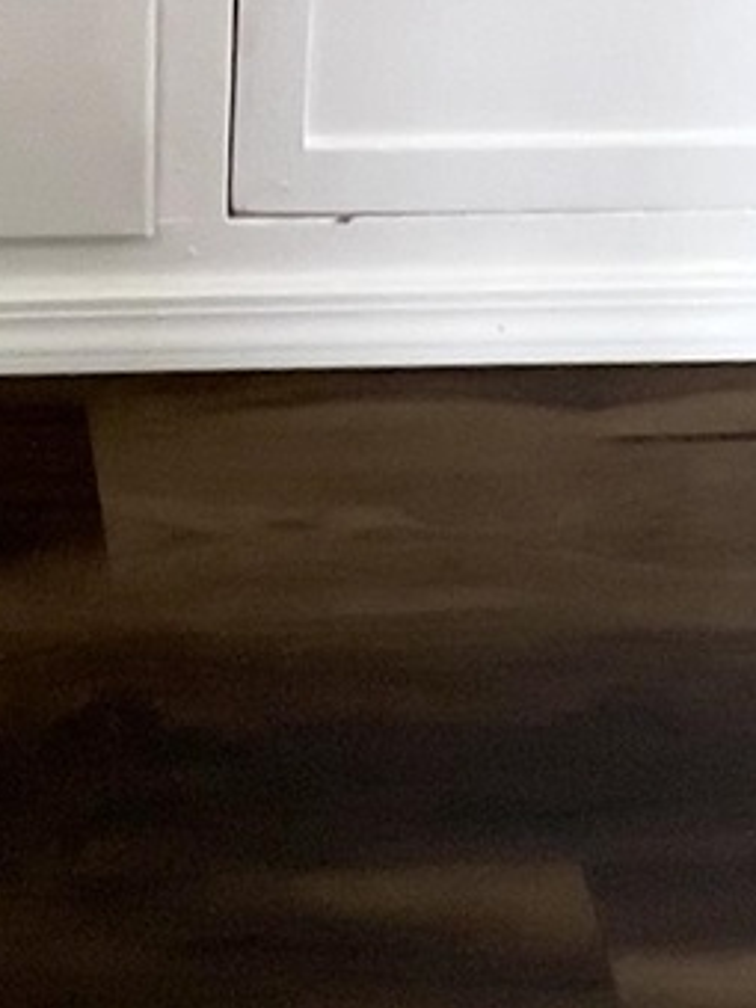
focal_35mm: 88
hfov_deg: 16.0
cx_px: -210
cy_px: -1266
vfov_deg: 15.3
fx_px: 2563
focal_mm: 1.57
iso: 64
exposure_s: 1/120
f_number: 1.8
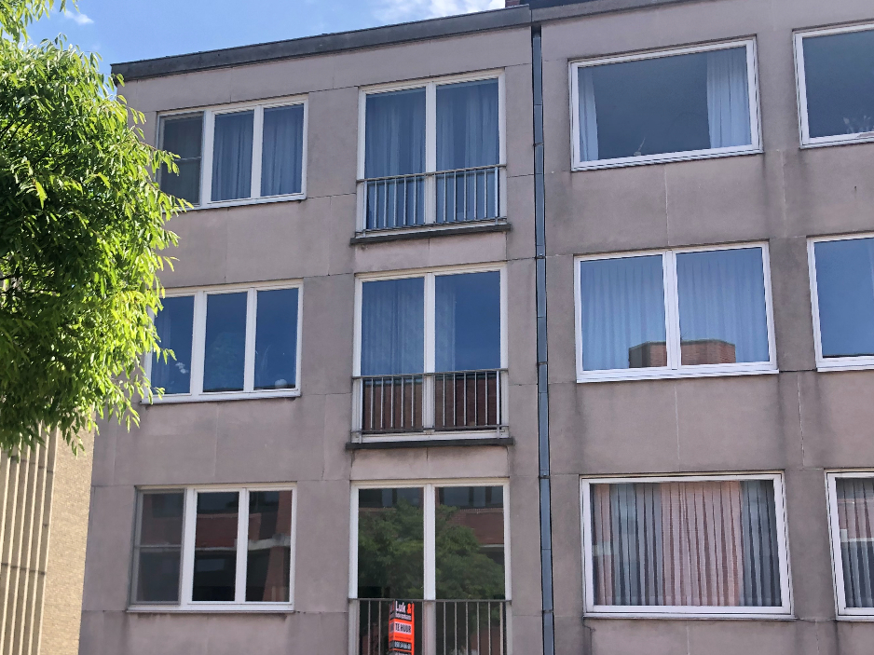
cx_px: 290
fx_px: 1085
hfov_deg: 43.2
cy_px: 458
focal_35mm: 43
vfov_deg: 33.2
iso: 20
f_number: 1.8
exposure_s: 1/823
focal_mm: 3.99
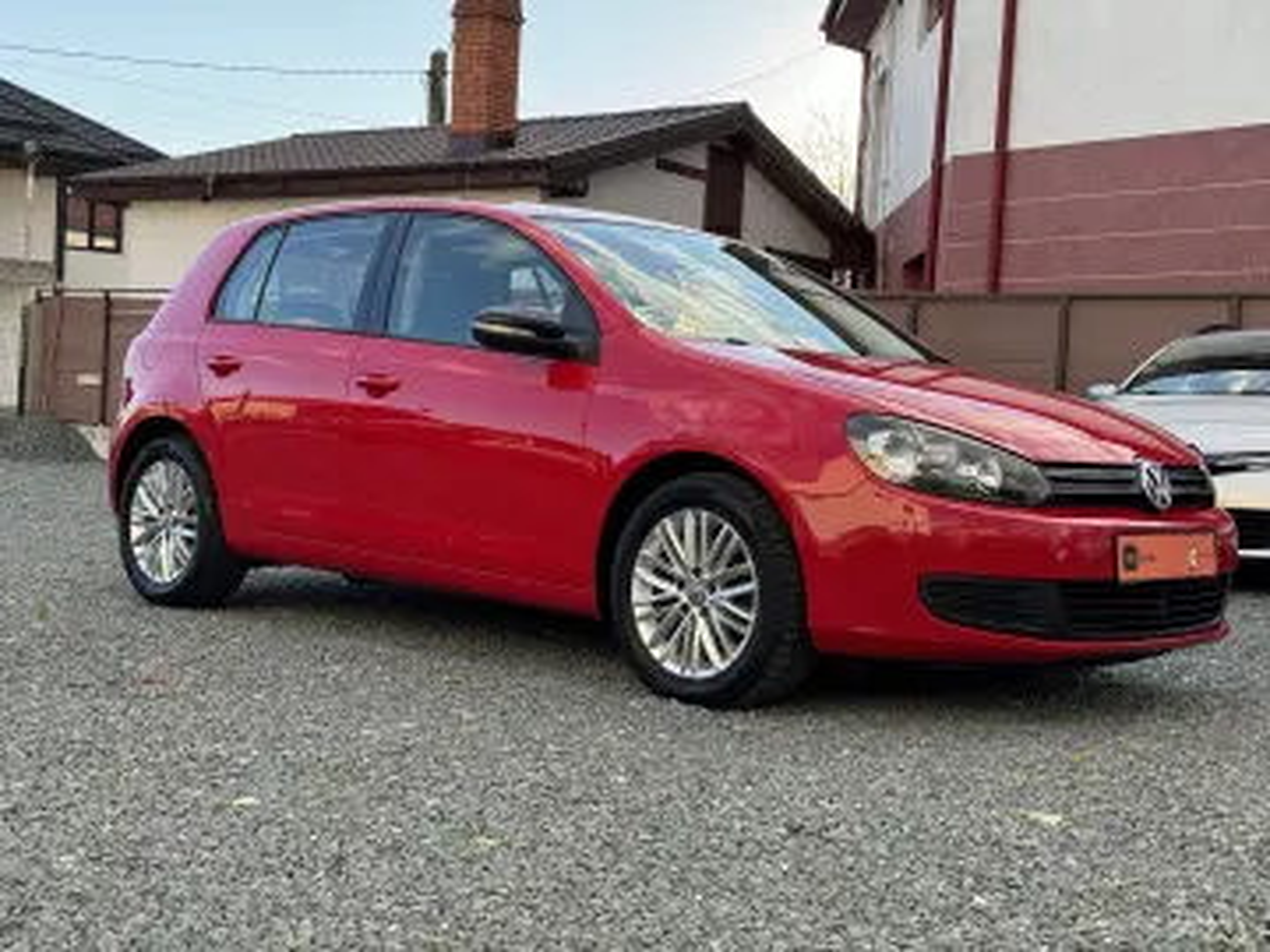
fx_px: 1761
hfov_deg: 39.7
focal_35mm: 48
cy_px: 476
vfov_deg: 30.3
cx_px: 635
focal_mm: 6.76
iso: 64
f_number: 1.78
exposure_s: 1/604
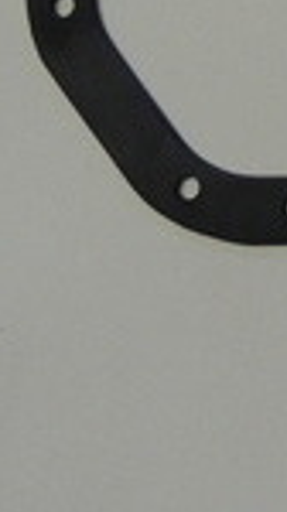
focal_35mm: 120
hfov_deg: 9.1
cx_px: 683
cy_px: -77
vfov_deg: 17.2
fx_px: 1629
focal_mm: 5.8
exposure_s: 1/30
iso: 400
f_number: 3.2
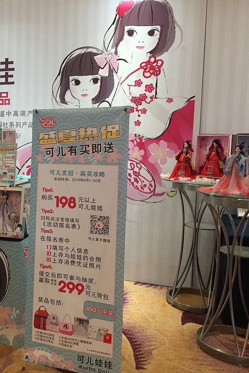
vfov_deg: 47.4
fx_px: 425
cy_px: 188
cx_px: 0
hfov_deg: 30.3
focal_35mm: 41
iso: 50
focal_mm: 4.15
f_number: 2.2
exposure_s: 1/15
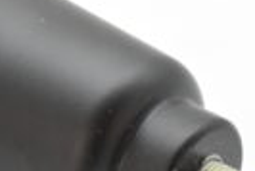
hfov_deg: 7.6
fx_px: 1915
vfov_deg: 5.1
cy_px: 125
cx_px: 6
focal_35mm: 270
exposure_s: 1/640
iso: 1600
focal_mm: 40
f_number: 8
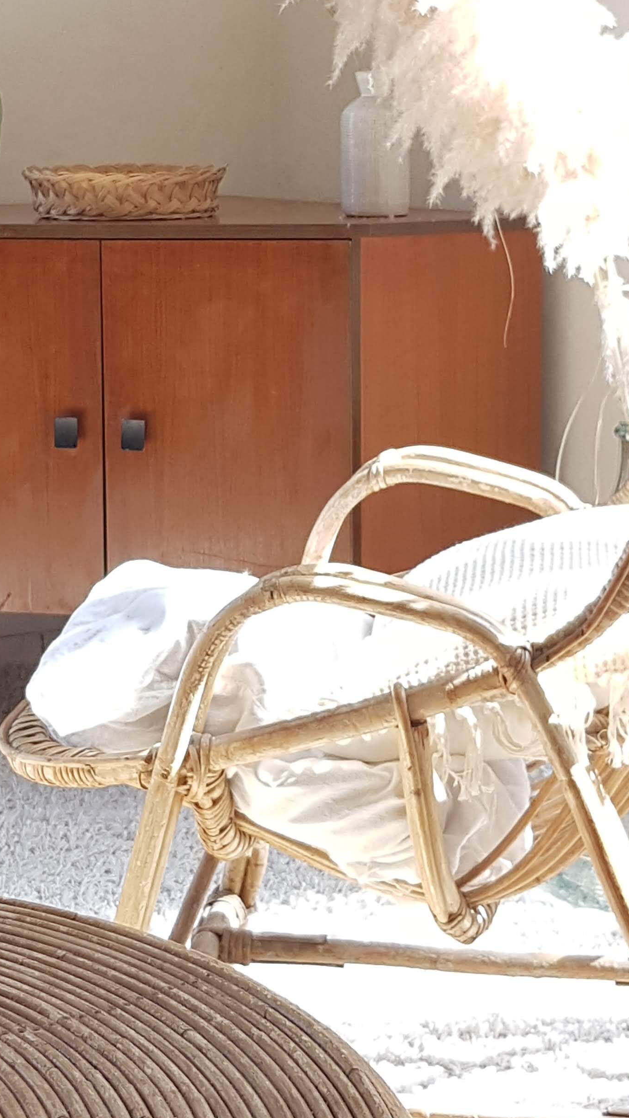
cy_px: 402
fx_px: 1393
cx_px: 196
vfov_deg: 43.3
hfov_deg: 25.3
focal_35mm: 47
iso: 64
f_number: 1.7
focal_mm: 4.2
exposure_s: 1/100
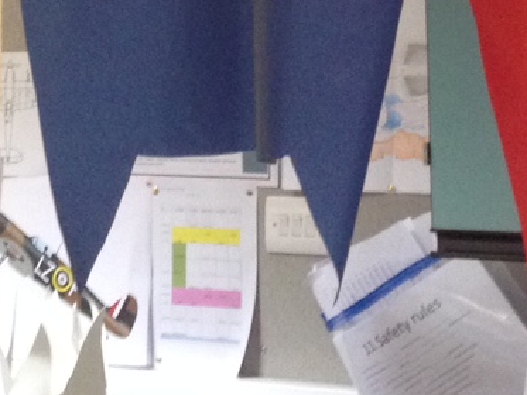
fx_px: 2330
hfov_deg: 12.9
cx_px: 251
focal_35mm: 153
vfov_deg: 9.4
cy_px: -216
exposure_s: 1/20
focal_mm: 4.28
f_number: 2.4
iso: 160
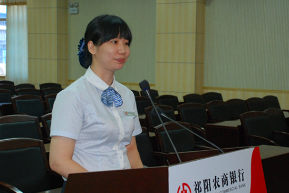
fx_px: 600
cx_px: 182
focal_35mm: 75
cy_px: 104
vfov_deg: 18.3
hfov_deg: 27.0
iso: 800
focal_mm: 35
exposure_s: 1/60
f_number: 5
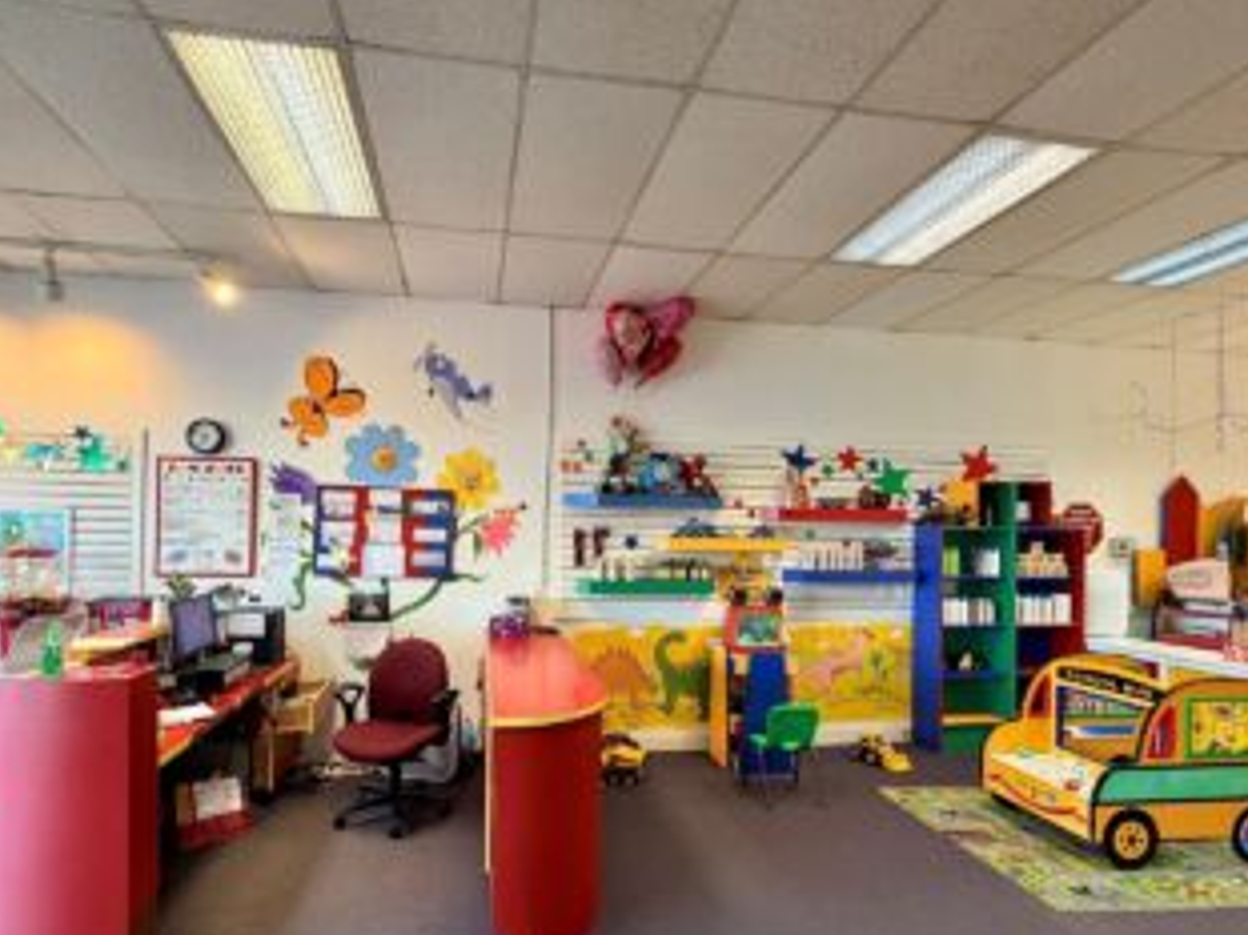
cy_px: 534
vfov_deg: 71.2
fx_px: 649
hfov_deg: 87.6
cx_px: 574
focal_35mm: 18
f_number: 2.2
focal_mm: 2.22
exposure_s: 1/60
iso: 200
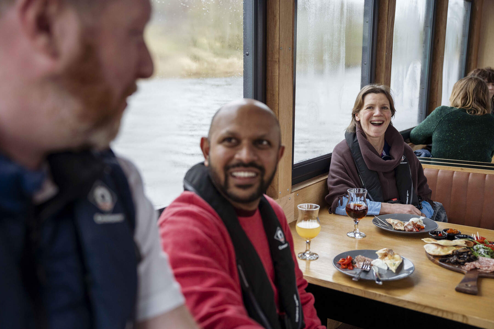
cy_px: 164
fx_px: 508
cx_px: 247
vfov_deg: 35.9
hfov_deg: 51.9
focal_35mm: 37
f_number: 2.8
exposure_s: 1/250
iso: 640
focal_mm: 37
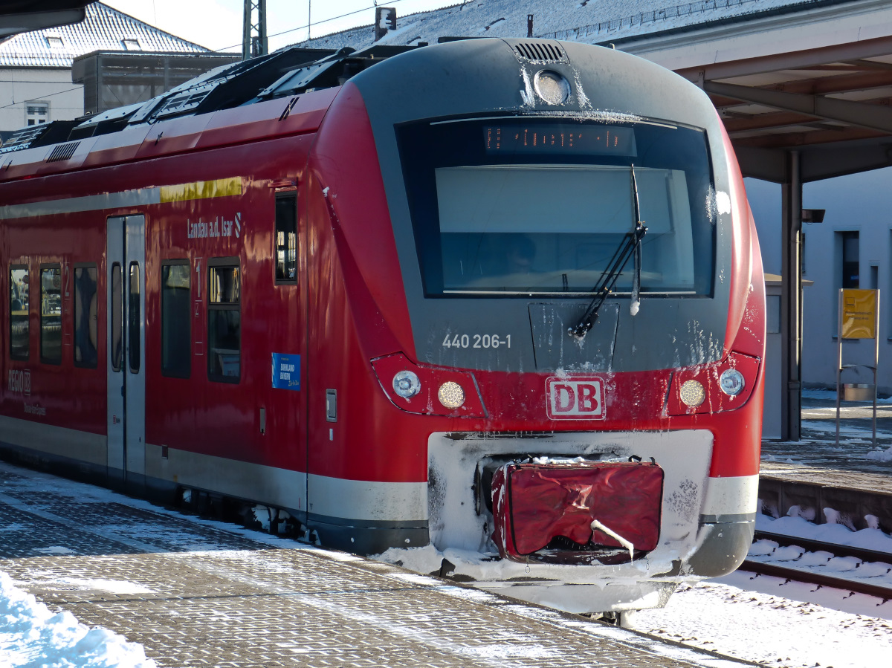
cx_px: 446
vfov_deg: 12.1
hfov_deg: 16.2
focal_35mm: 122
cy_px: 334
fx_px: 3142
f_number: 4
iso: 100
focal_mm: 21.9
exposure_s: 1/400
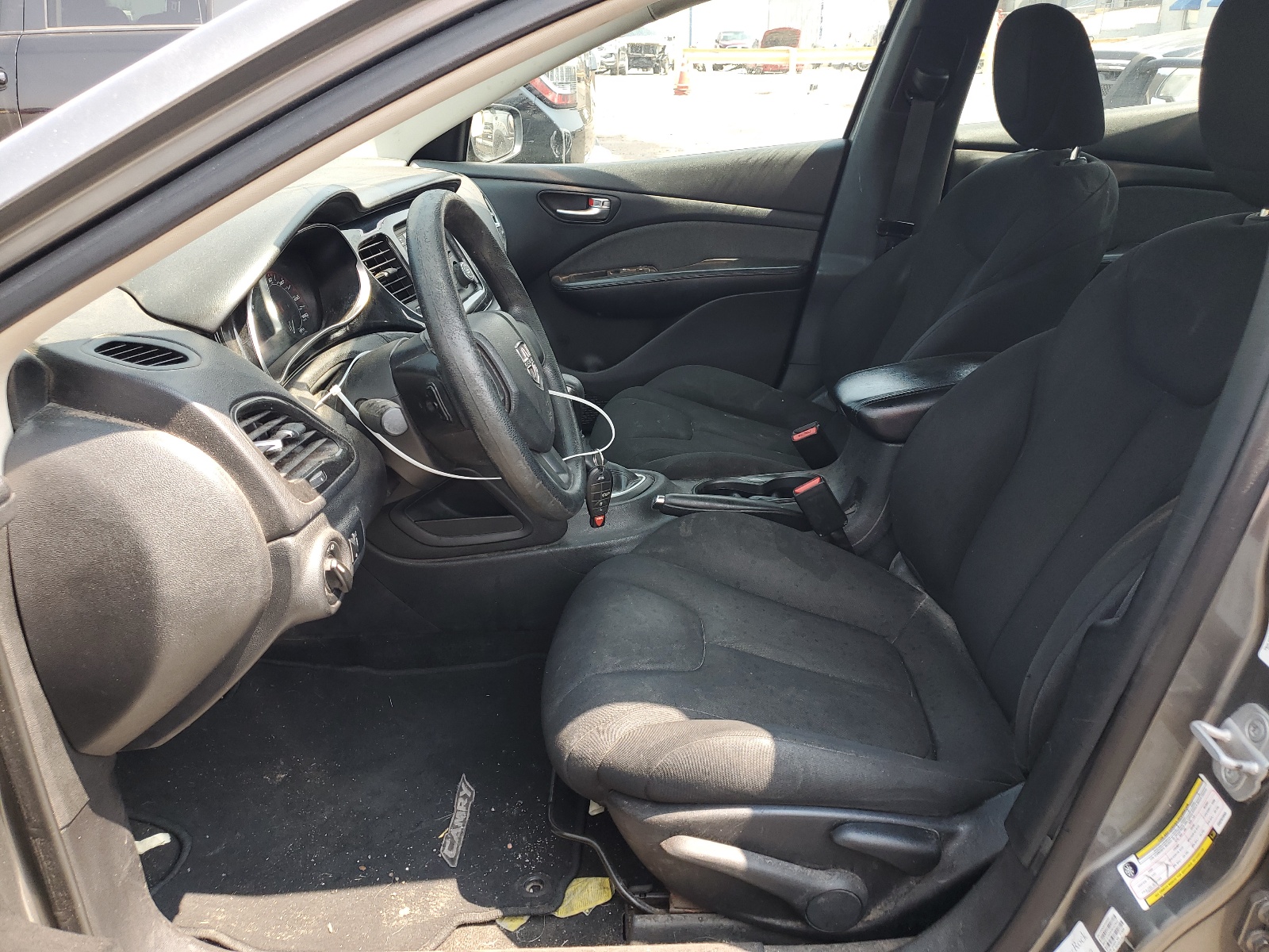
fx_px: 953
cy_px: 476
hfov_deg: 67.3
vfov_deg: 53.1
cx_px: 634
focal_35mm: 26
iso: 50
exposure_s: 1/278
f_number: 1.5
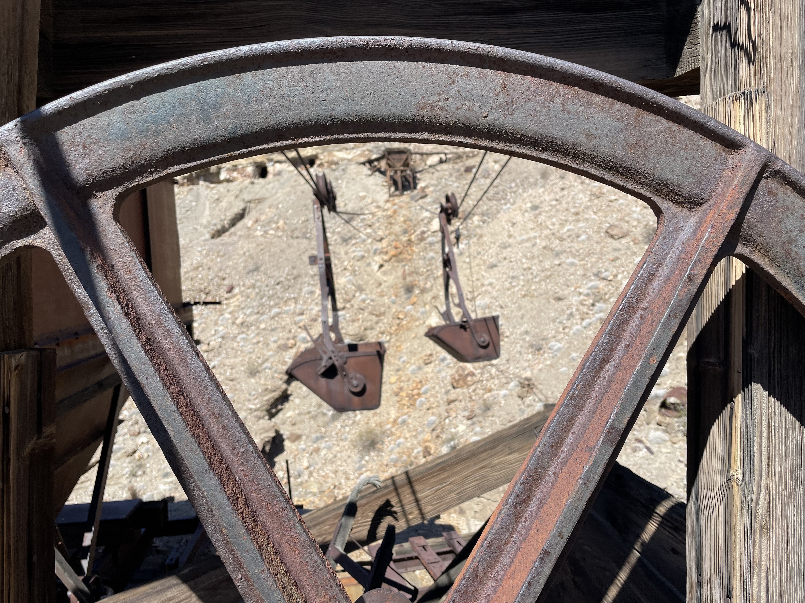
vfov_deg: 53.1
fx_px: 605
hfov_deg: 67.3
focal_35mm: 26
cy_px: 302
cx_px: 402
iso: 32
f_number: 1.6
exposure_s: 1/2959
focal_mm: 4.2
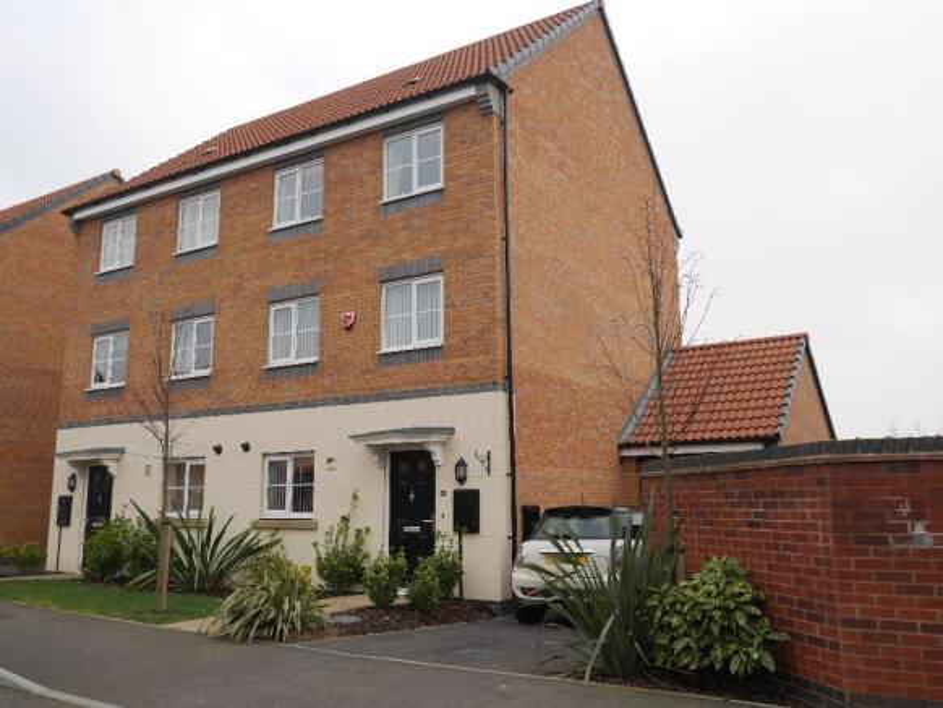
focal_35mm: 30
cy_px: 354
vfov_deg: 46.8
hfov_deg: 59.9
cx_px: 472
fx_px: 818
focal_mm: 15
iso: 200
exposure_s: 1/200
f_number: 5.6
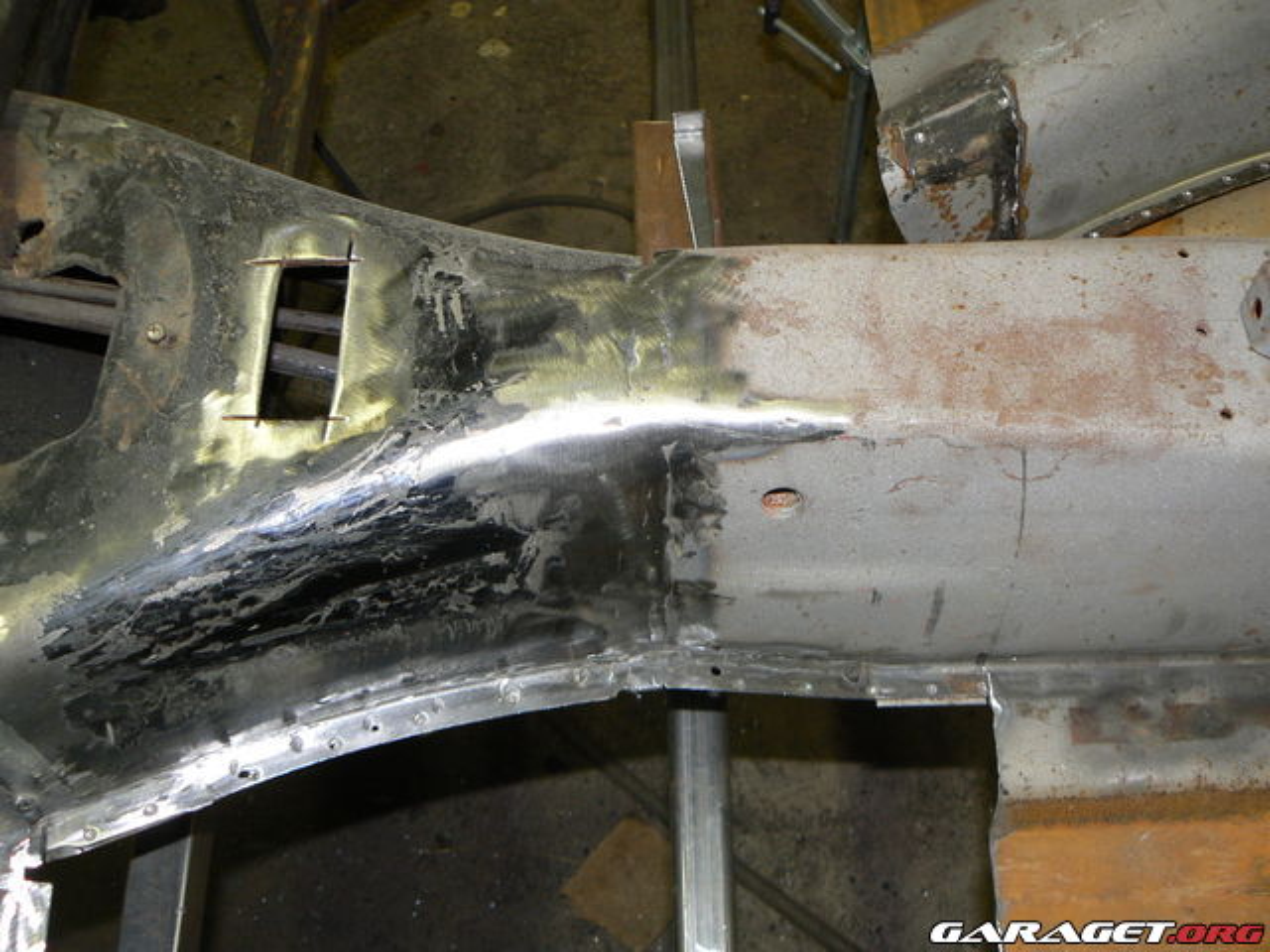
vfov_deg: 39.7
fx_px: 1321
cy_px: 476
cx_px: 635
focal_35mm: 36
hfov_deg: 51.4
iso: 100
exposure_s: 1/30
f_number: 2.8
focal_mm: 6
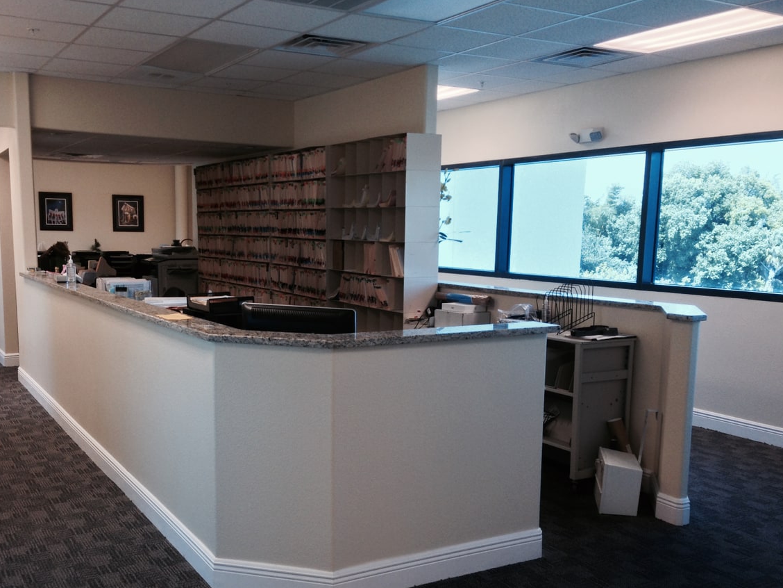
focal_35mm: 39
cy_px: 341
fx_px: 882
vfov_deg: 36.7
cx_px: 344
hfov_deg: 47.8
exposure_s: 1/60
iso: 64
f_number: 2.4
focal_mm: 4.12
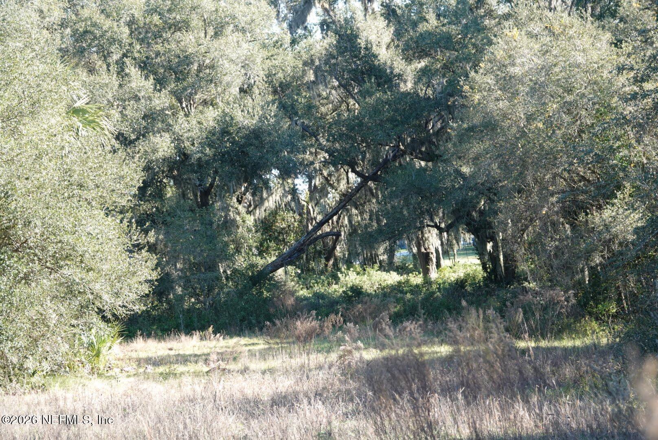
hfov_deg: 19.1
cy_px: 220
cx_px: 329
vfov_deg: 12.8
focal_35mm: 107
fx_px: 1957
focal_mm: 39.42
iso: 160
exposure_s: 1/125
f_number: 4
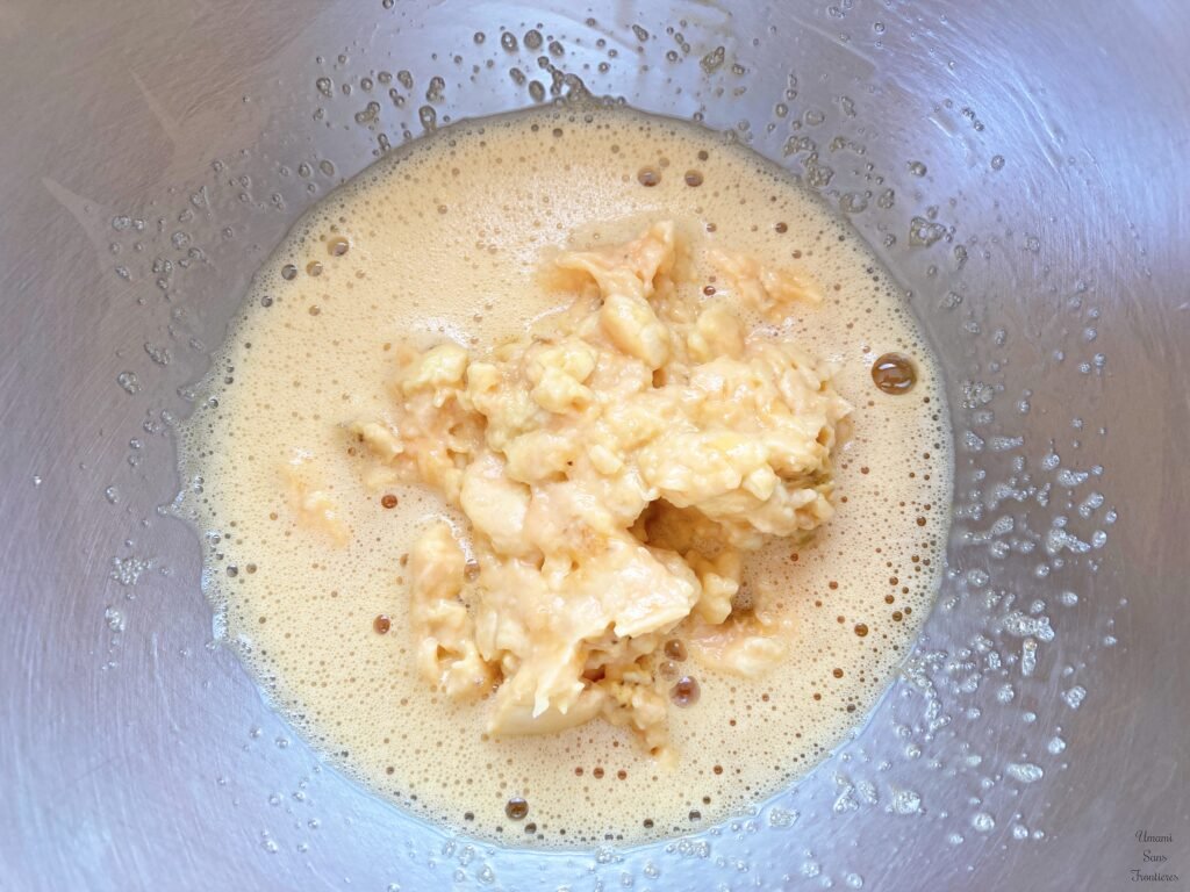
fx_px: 963
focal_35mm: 28
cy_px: 446
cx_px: 595
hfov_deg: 63.4
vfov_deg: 49.7
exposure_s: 1/100
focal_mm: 3.99
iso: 40
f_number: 1.8
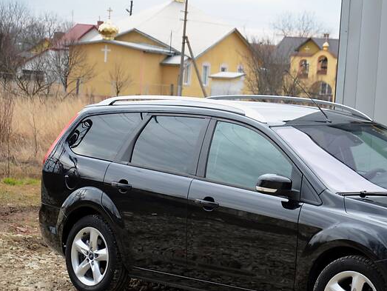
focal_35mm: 154
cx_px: 294
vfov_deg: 9.6
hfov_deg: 12.8
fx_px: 1723
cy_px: 194
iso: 400
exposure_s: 1/100
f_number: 5.3
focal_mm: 70
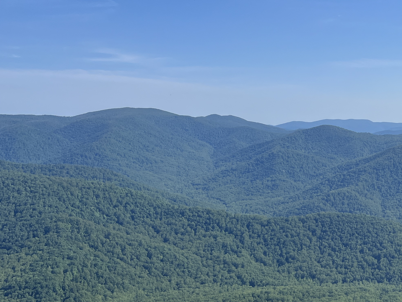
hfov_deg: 33.5
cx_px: 391
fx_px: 615
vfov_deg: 27.5
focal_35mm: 53
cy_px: 178
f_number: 1.6
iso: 50
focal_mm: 5.1
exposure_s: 1/4149
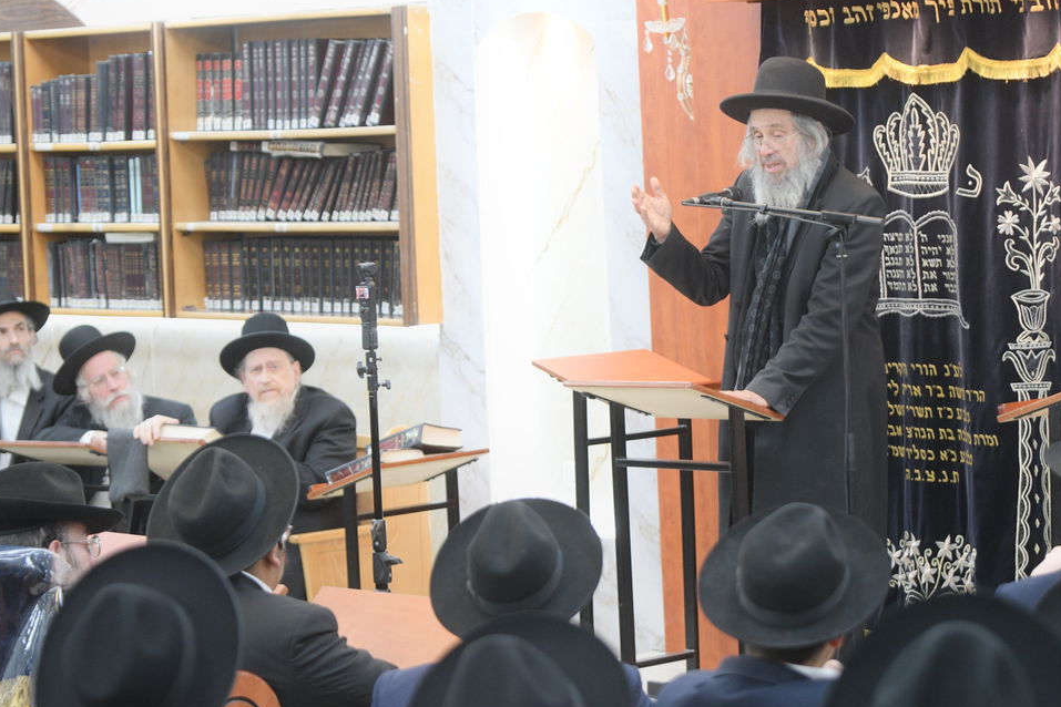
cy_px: 333
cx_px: 671
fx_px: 3448
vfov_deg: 11.7
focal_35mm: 117
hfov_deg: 17.5
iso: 1250
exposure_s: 1/200
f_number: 3.5
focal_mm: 80
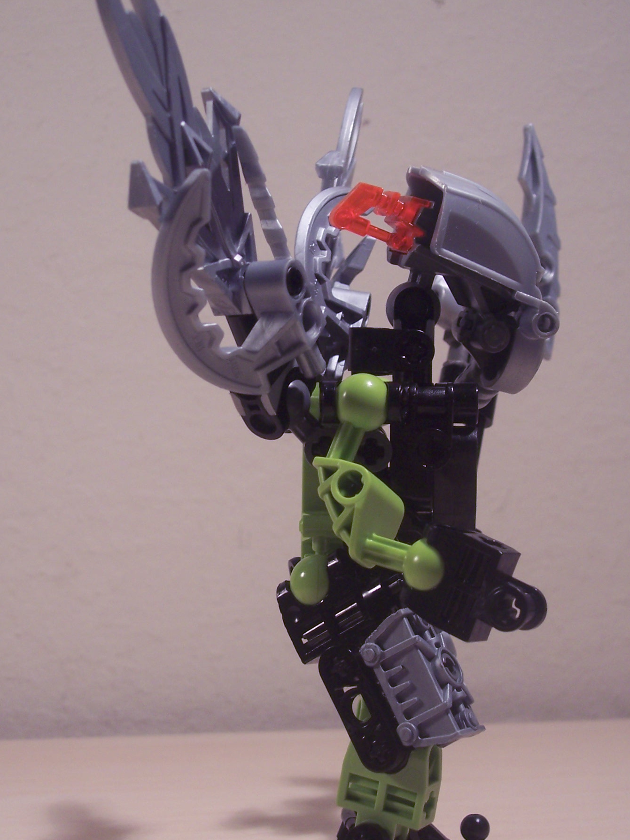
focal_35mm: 67
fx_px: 1626
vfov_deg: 29.0
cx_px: 350
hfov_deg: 21.9
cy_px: 450
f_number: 4
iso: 140
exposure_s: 1/45
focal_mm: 10.7
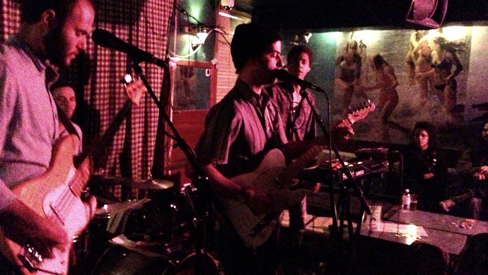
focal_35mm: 36
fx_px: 466
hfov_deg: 55.3
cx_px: 244
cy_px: 139
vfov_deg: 32.8
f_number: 2.4
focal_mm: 4.13
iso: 3200
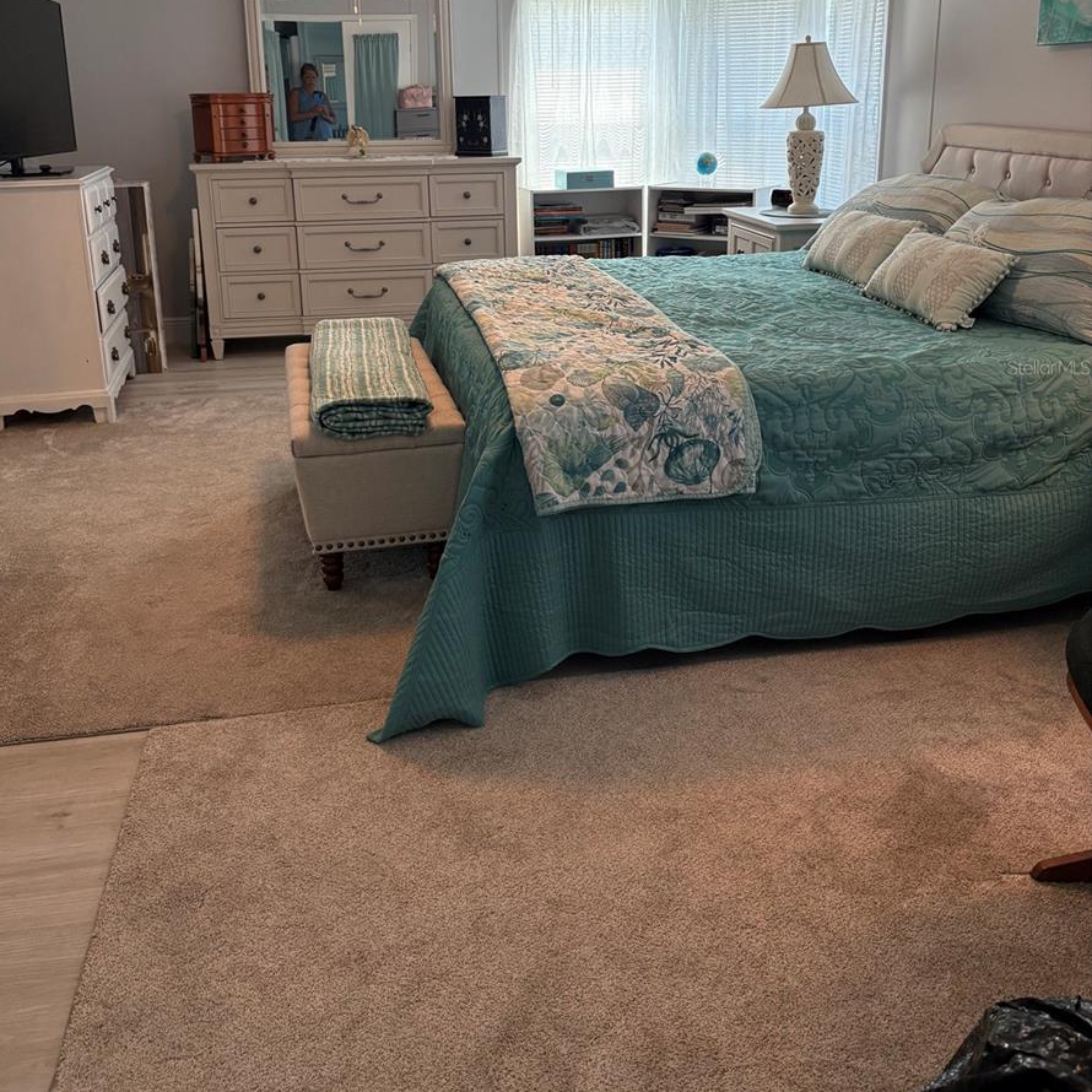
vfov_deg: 51.6
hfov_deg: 52.5
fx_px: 1106
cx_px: 542
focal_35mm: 31
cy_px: 367
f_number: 1.6
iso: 160
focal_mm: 5.96
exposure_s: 1/120
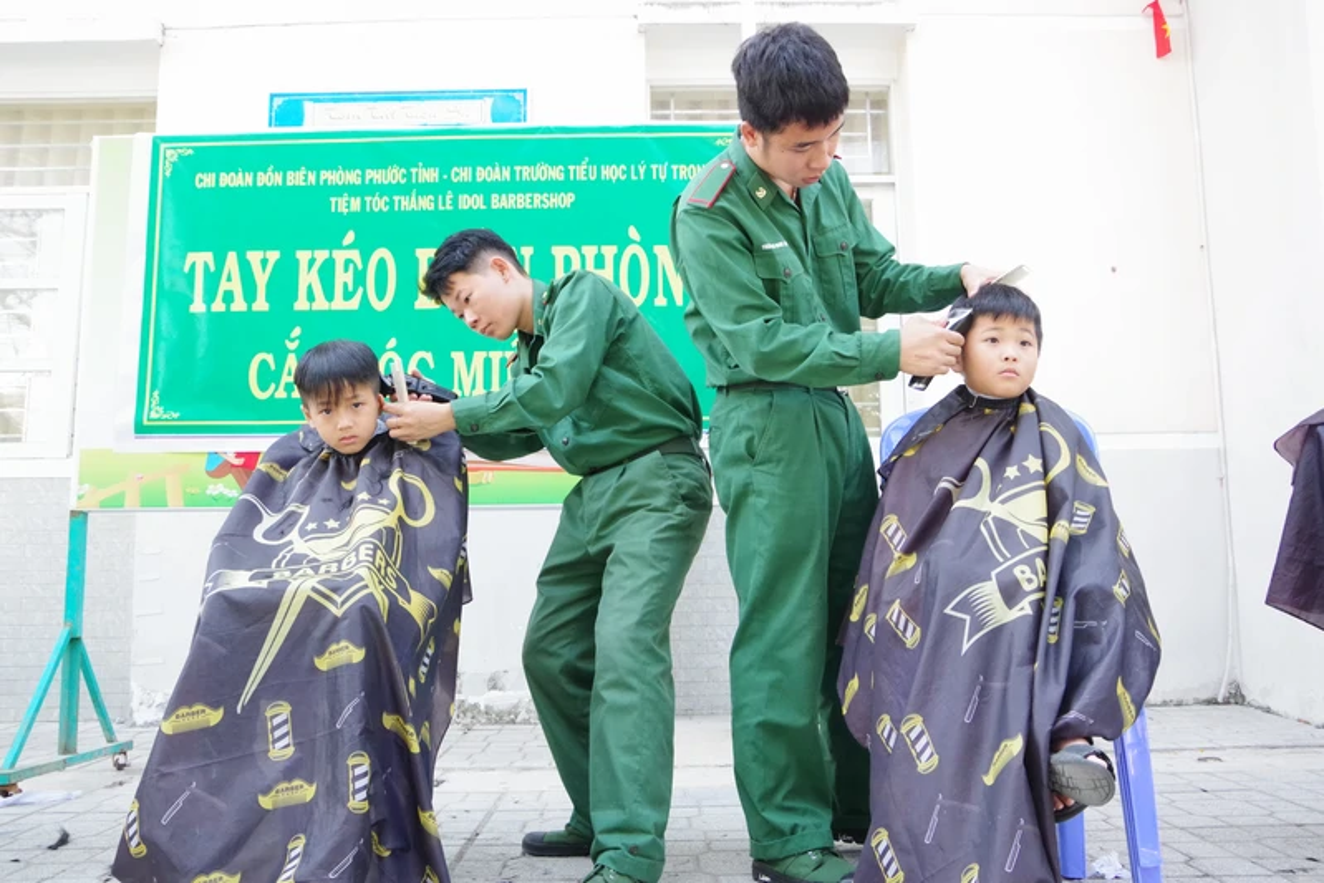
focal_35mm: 31
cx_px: 662
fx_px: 1140
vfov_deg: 42.3
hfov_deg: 60.3
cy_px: 442
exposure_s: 1/160
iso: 3200
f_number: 7.1
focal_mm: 21
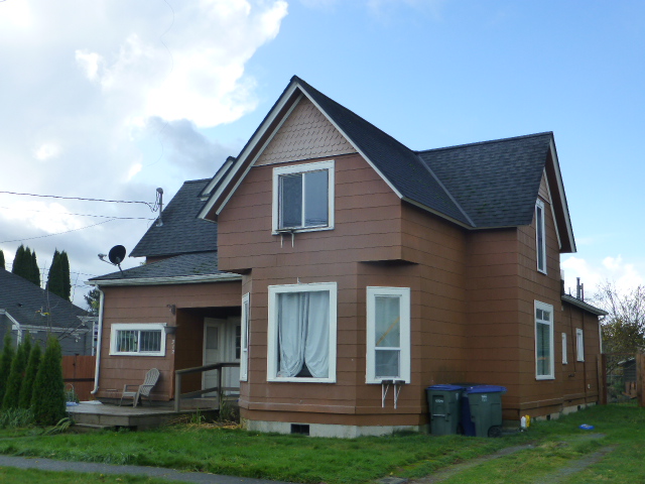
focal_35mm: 41
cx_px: 322
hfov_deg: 45.8
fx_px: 764
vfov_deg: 35.1
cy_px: 242
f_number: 3.9
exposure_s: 1/400
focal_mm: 7.4
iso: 160
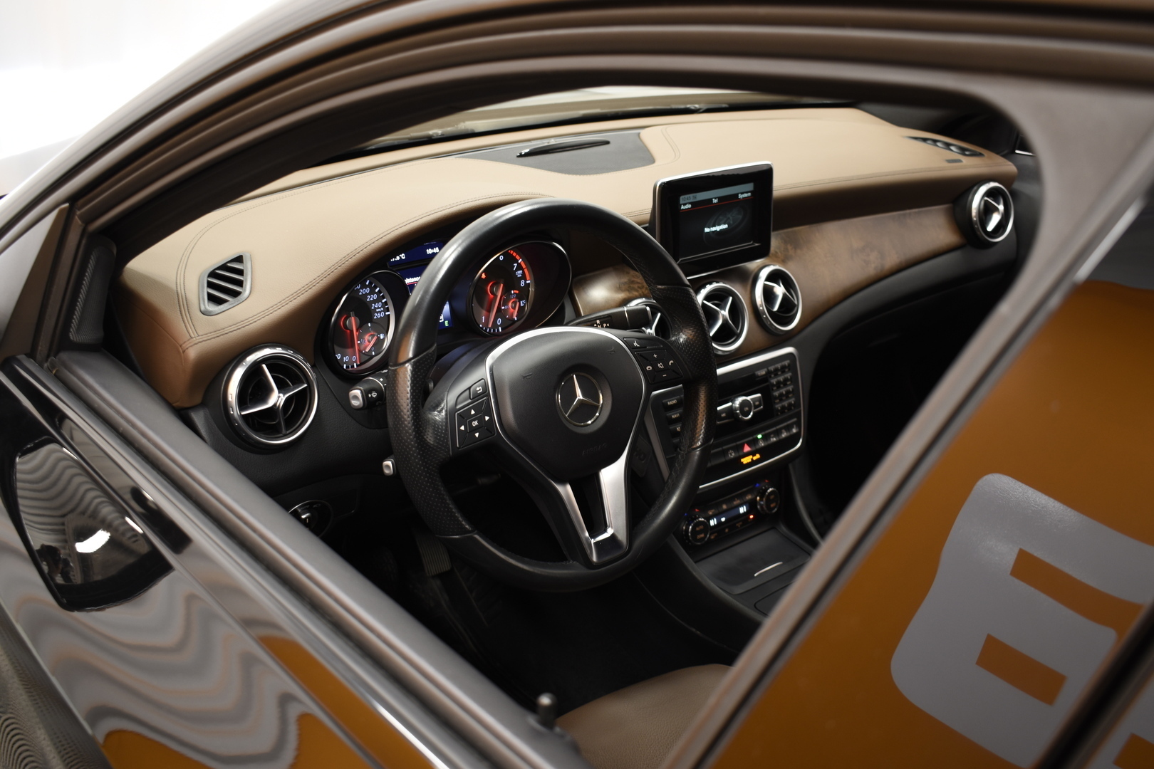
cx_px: 577
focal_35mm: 36
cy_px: 384
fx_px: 1154
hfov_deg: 53.1
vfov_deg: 36.9
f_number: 3.8
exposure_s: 1/6
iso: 200
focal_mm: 24
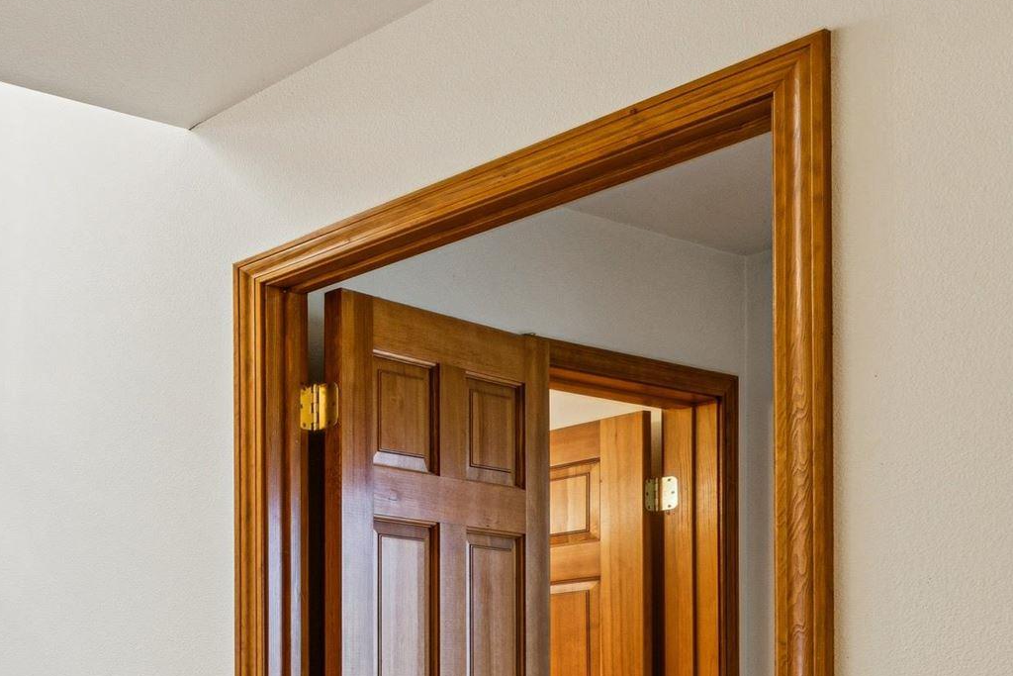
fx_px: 1266
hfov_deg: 29.6
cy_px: 745
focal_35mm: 45
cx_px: -449
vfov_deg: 27.3
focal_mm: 15
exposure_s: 1/5
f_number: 13
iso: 400
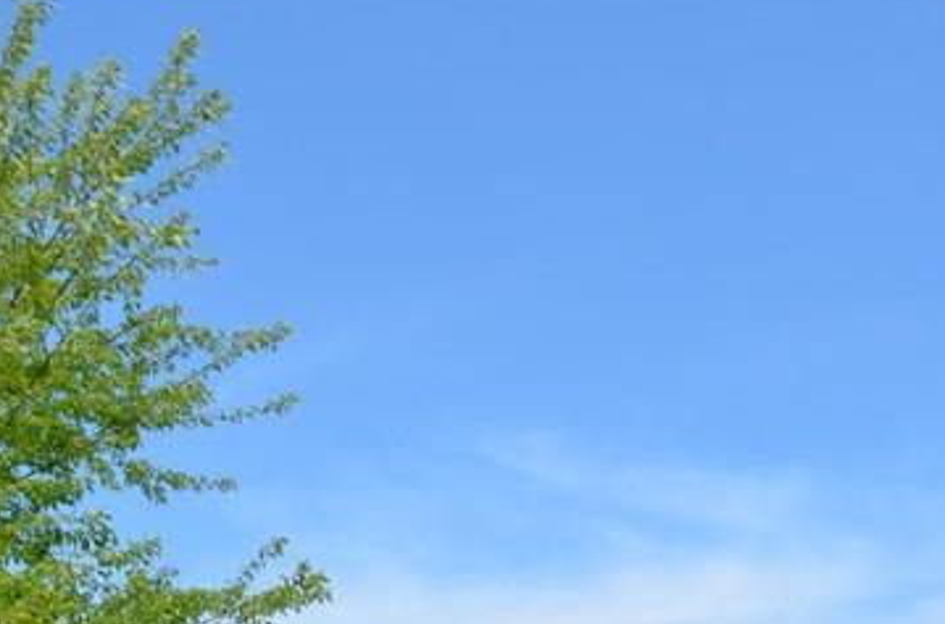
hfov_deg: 17.1
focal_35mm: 107
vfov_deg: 12.1
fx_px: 2800
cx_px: 1464
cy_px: 952
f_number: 8
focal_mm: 20
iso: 100
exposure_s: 1/250
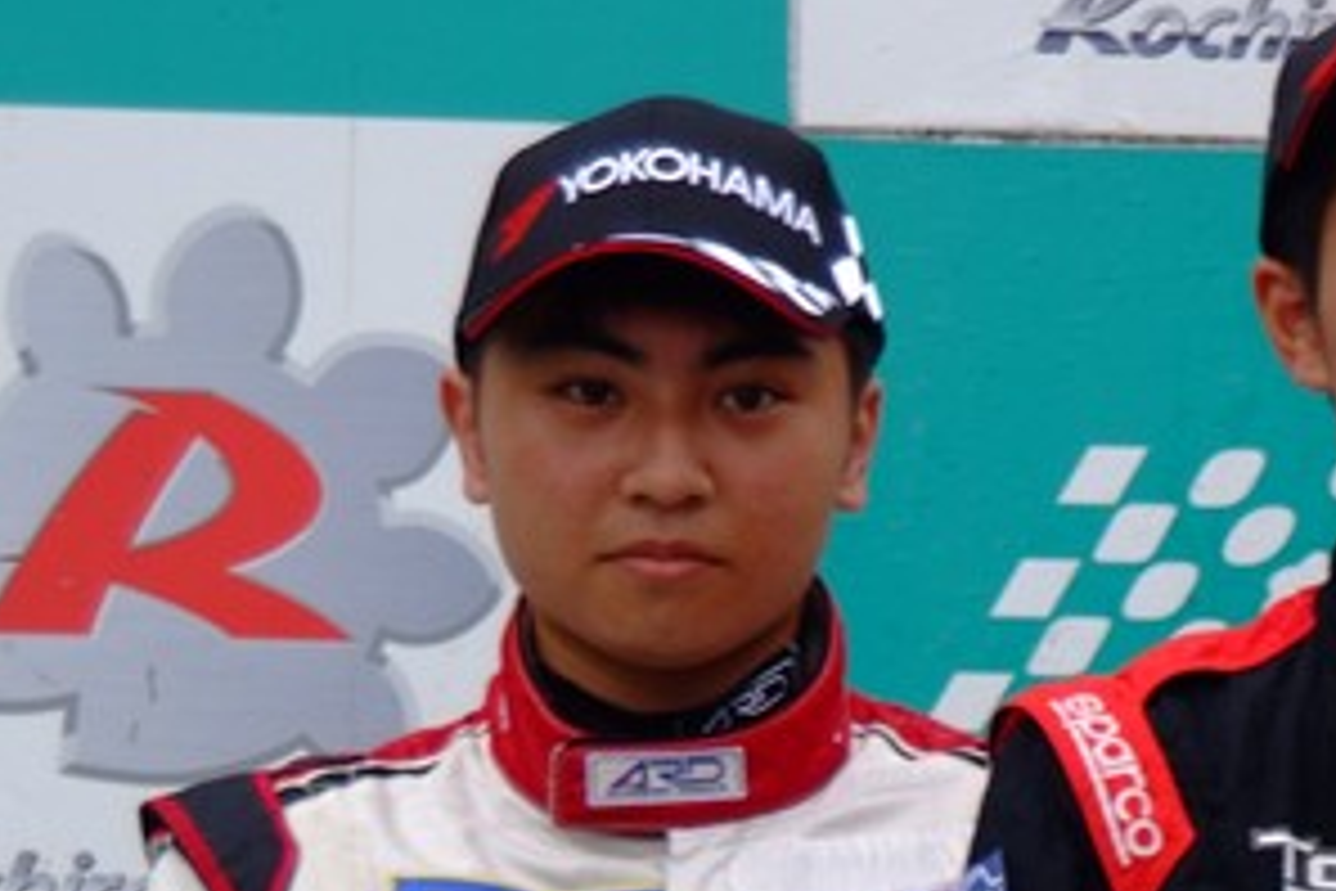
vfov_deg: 4.0
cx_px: 1471
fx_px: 12877
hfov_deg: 5.9
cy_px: 819
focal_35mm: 347
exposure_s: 1/60
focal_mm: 95
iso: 200
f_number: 5.3
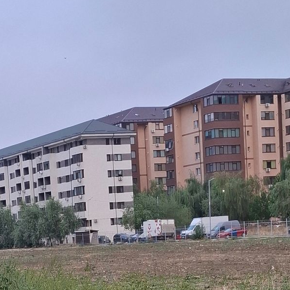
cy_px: 308
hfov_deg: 18.8
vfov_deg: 18.5
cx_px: 38
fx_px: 863
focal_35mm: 91
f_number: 1.8
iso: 50
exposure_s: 1/194
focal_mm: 5.54
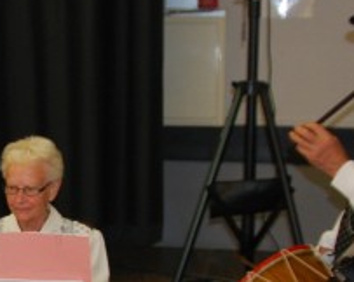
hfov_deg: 16.4
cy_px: 249
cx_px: -85
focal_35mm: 112
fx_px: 1172
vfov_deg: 13.6
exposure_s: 1/60
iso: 400
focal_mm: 18
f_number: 4
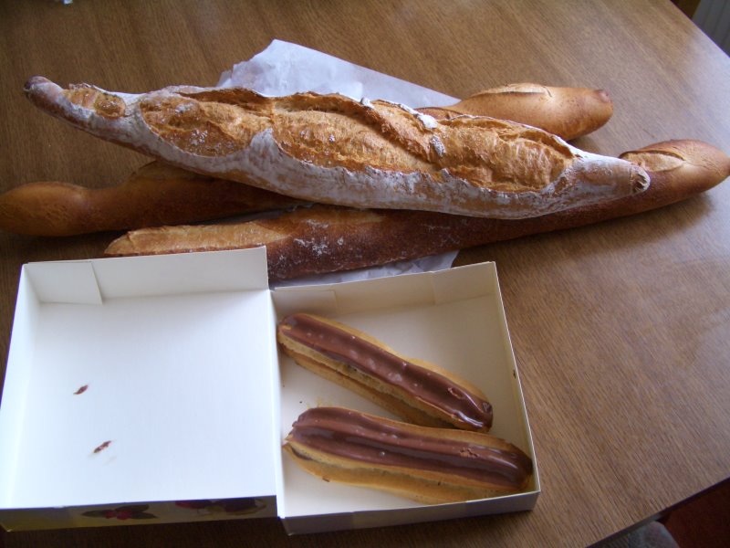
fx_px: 738
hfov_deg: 52.6
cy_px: 274
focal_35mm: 35
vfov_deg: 40.7
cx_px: 365
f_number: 2.6
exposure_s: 1/30
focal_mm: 5.8
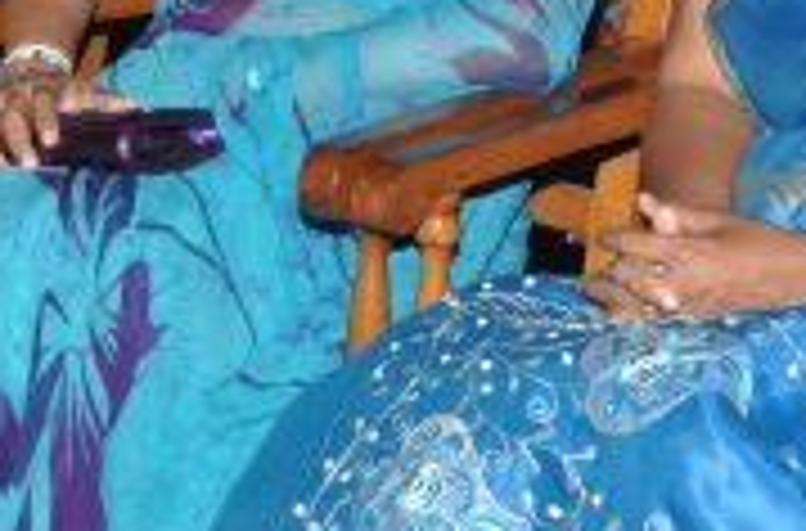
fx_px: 2923
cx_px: 243
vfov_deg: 10.2
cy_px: -144
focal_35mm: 131
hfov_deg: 15.7
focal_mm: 26
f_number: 5.6
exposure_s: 1/100
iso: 200
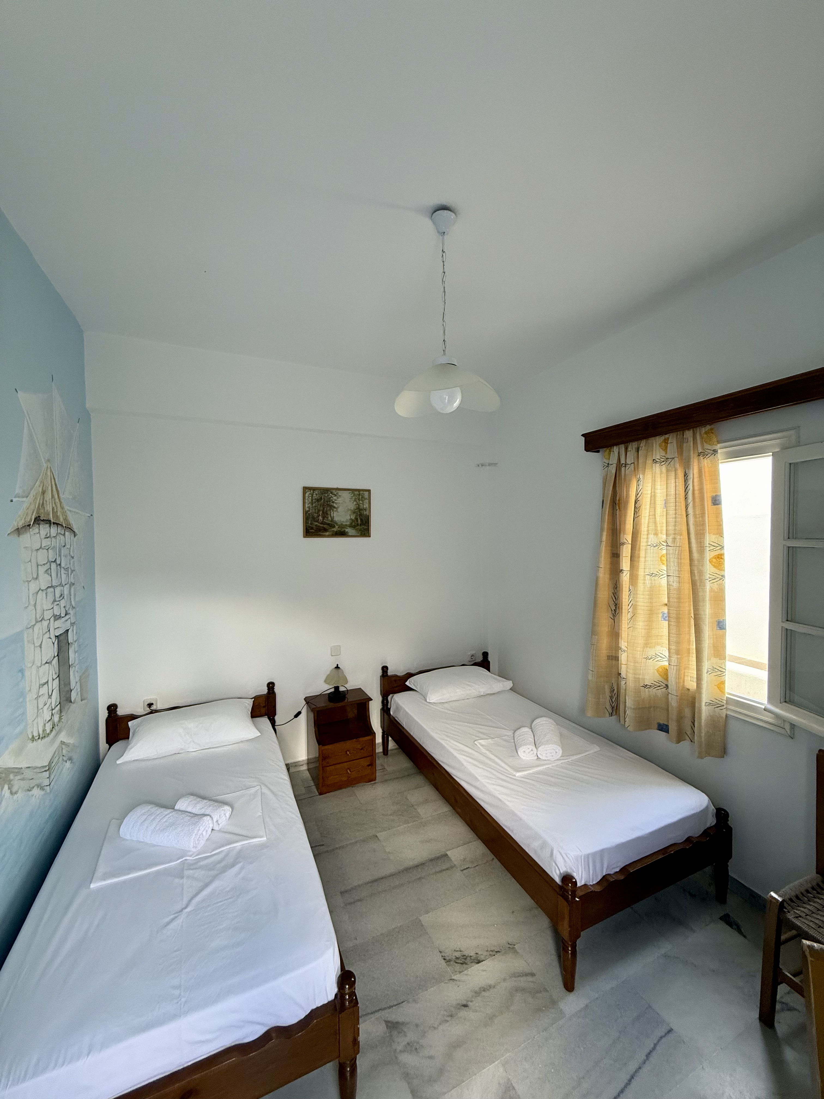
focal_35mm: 14
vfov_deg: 102.1
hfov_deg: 85.7
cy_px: 550
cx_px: 412
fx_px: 444
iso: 200
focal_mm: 2.22
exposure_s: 1/99
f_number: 2.2
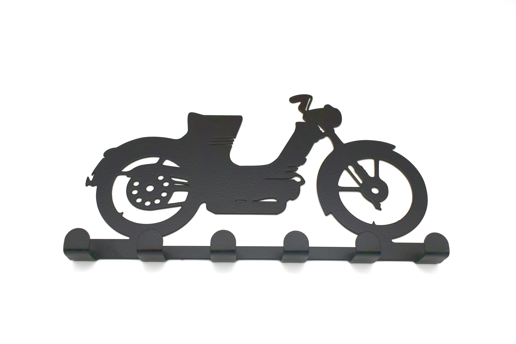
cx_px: 258
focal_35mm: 36
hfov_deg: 53.1
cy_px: 172
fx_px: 516
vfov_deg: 36.9
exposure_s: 1/250
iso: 200
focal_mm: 24
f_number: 6.3
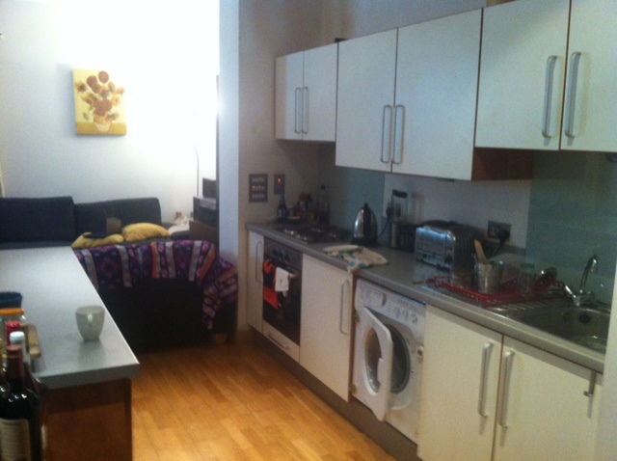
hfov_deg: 52.7
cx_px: 308
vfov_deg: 40.6
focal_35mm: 35
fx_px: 623
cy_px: 230
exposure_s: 1/15
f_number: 2.8
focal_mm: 3.85
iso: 250
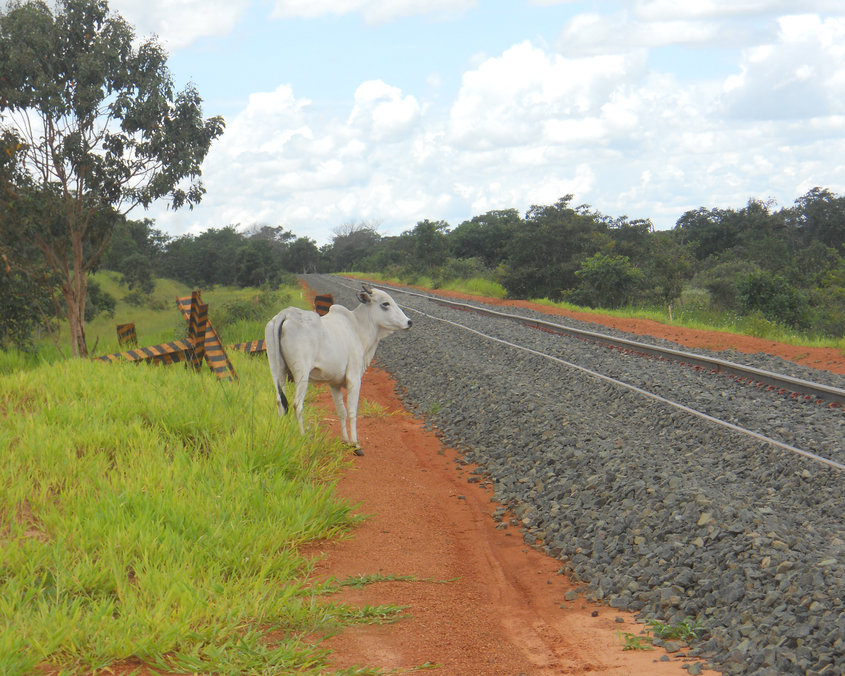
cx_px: 440
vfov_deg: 14.7
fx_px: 2626
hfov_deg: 18.3
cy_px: 337
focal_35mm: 105
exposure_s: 1/250
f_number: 5.4
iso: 80
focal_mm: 17.9
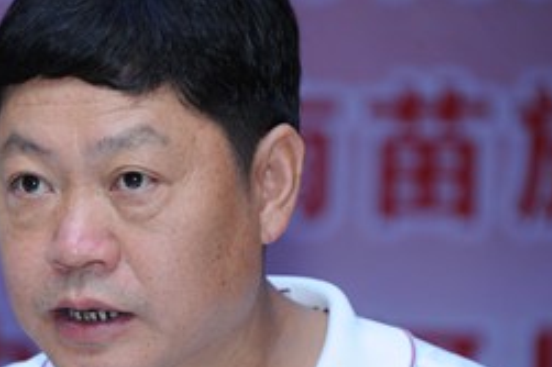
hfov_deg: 3.7
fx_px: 8428
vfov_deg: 2.5
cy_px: 293
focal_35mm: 550
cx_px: 15
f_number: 5.6
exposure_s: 1/160
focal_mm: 230
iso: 1600
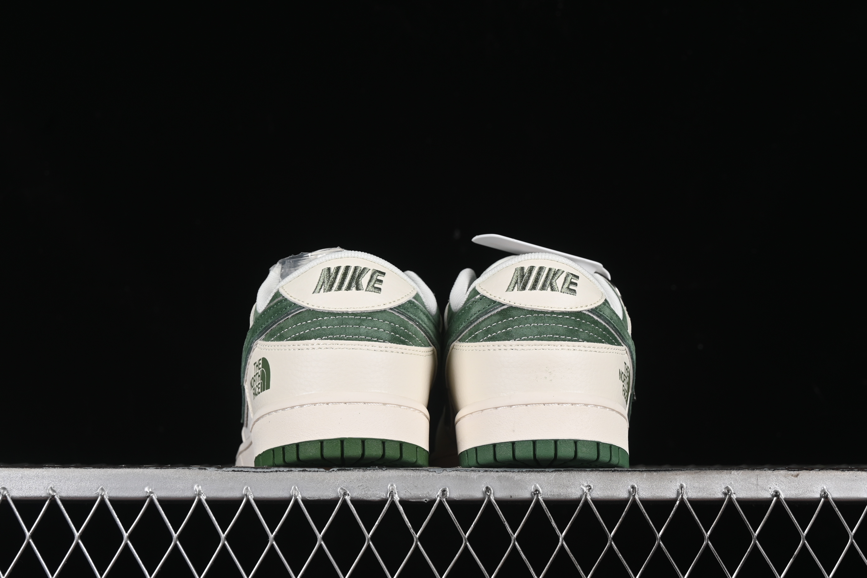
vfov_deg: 18.2
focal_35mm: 75
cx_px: 434
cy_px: 289
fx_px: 1806
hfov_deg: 27.0
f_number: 8
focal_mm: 50
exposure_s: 1/80
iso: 160
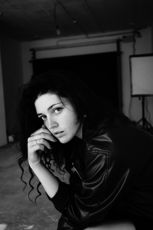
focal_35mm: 35
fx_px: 223
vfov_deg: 54.4
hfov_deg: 37.9
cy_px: 115
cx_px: 76
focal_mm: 35
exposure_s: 1/500
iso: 1000
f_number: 2.8
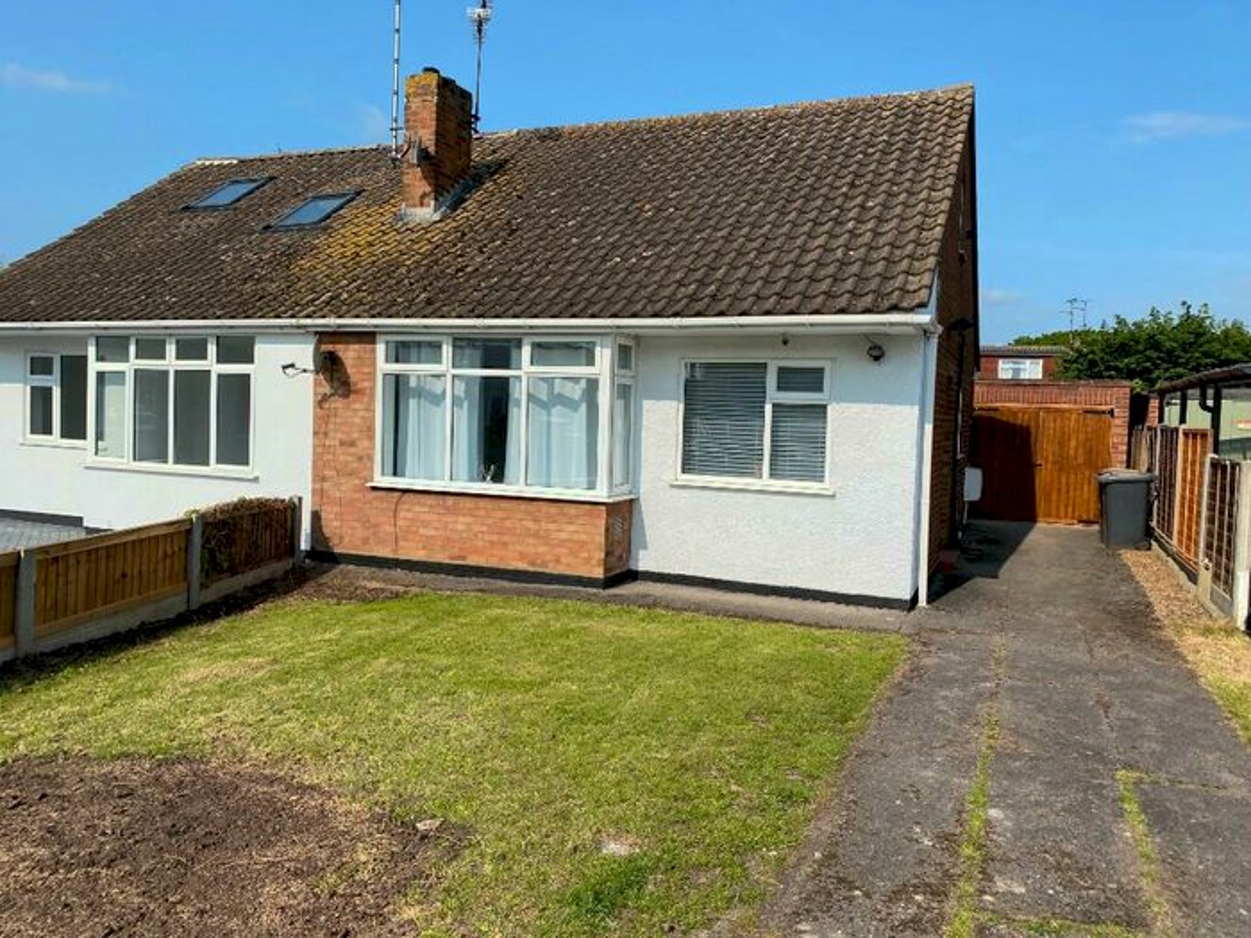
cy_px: 469
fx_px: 940
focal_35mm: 26
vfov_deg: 53.1
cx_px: 626
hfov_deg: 67.3
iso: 32
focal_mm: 4.25
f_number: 1.8
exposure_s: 1/4274
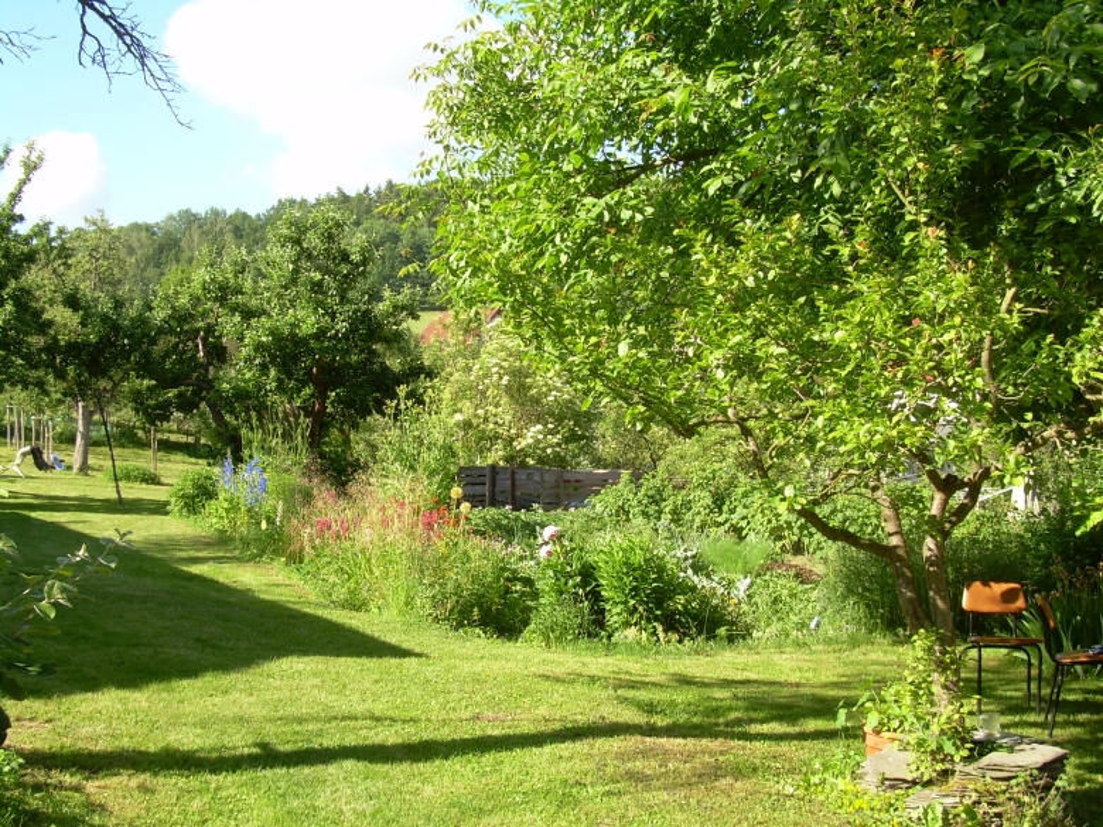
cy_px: 414
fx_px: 1498
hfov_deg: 40.4
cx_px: 552
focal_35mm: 47
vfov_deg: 30.9
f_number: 5
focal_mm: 7.7
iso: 50
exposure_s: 1/136
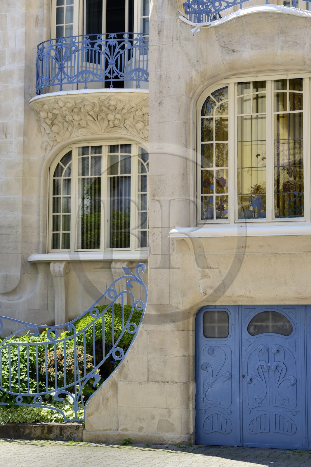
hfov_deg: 16.6
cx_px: 156
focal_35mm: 82
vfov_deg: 24.8
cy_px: 234
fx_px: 1064
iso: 200
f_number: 7.1
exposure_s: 1/250
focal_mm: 82
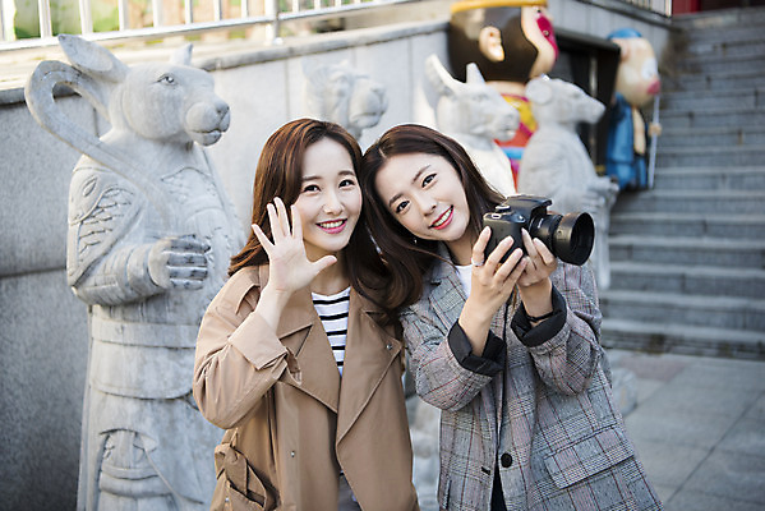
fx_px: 1020
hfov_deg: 41.1
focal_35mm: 48
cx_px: 382
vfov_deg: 28.1
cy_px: 256
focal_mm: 48
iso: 160
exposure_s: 1/320
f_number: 2.8
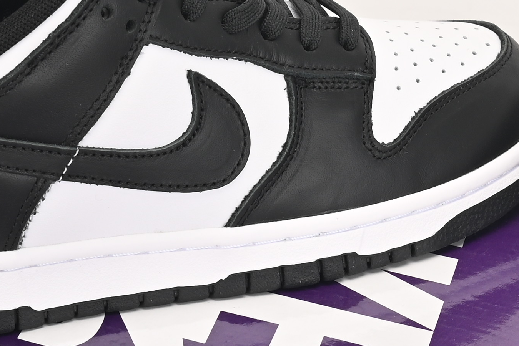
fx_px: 2956
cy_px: 298
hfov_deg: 10.0
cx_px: 423
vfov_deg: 6.7
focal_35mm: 205
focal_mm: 46
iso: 100
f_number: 11
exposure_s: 1/200
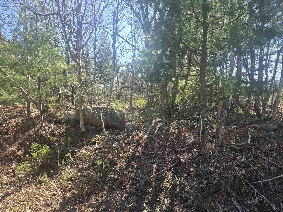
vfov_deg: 58.9
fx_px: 188
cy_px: 106
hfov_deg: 73.9
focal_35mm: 23
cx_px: 142
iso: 25
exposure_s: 1/420
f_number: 1.8
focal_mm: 5.4
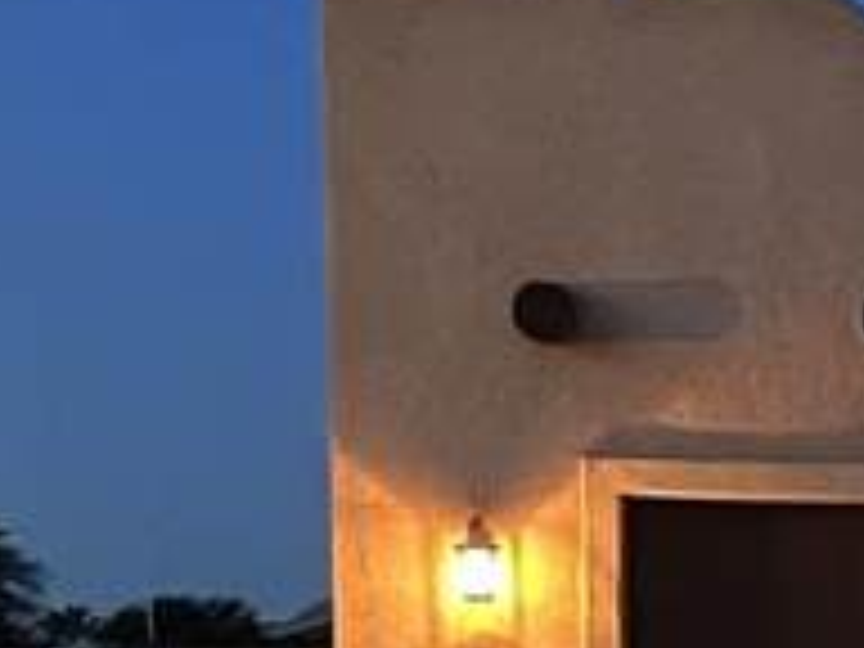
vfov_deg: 8.2
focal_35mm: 173
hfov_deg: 11.1
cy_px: 1300
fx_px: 4318
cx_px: 1188
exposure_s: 1/9
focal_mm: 5.1
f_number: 1.6
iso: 800
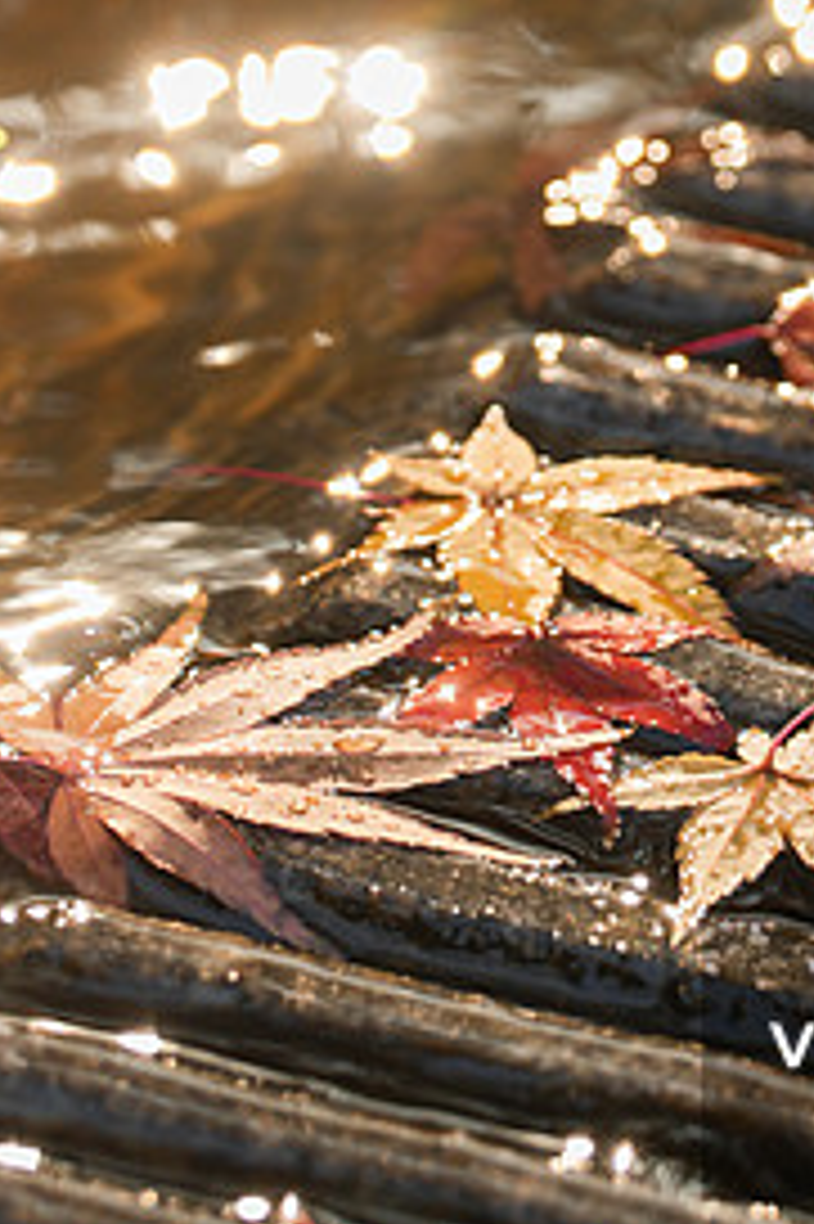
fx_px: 19967
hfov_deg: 2.3
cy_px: 212
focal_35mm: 588
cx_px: 506
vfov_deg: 3.5
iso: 100
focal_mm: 200
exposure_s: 1/160
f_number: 5.6
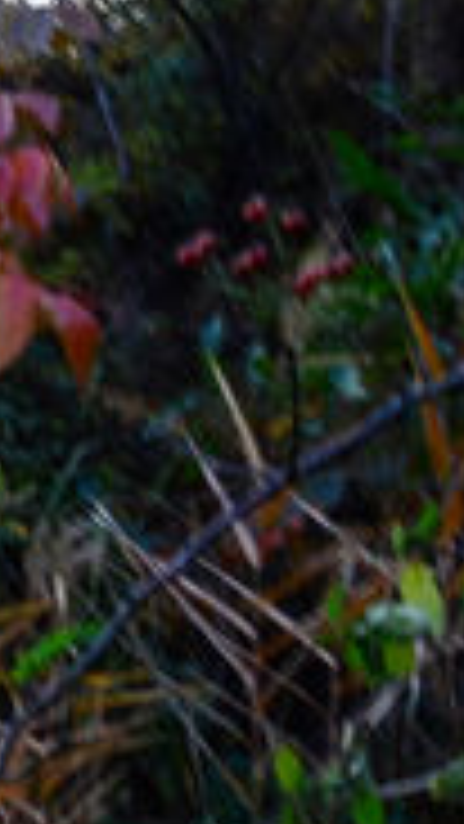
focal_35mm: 154
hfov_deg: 6.5
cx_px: -1311
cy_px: 973
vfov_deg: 13.6
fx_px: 3367
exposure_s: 1/25
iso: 100
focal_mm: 18
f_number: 9
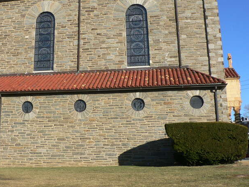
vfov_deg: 31.3
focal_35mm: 46
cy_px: 65
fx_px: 331
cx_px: 89
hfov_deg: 40.9
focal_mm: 4.6
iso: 100
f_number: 5.6
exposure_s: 1/400
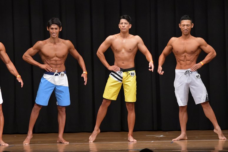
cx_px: 114
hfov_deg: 9.5
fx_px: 1374
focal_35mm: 217
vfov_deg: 6.3
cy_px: 76
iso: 6400
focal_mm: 145
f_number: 5.6
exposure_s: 1/400
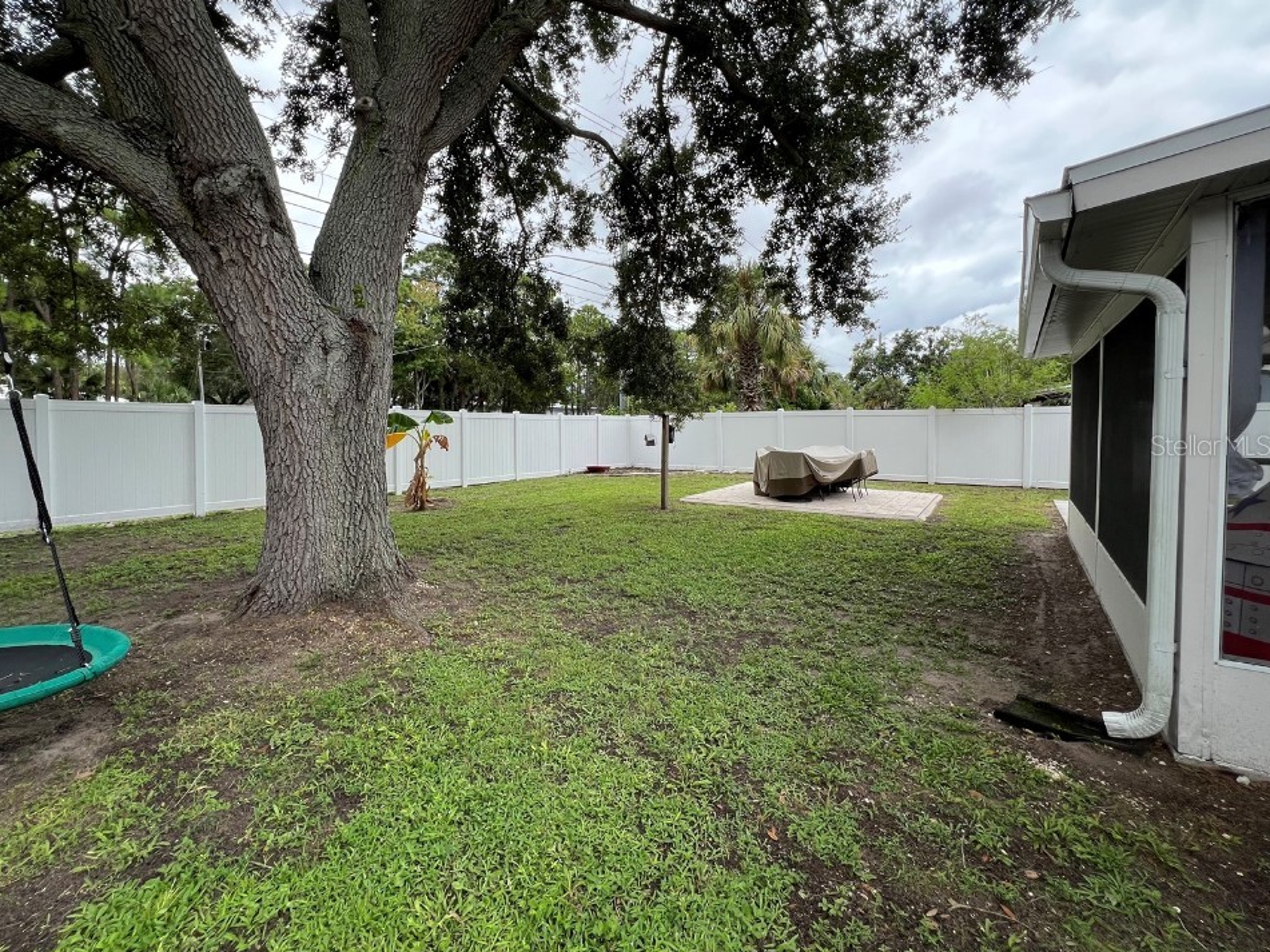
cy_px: 445
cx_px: 593
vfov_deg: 85.5
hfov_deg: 101.9
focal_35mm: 14
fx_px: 514
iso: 32
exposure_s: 1/477
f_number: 1.8
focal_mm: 1.57
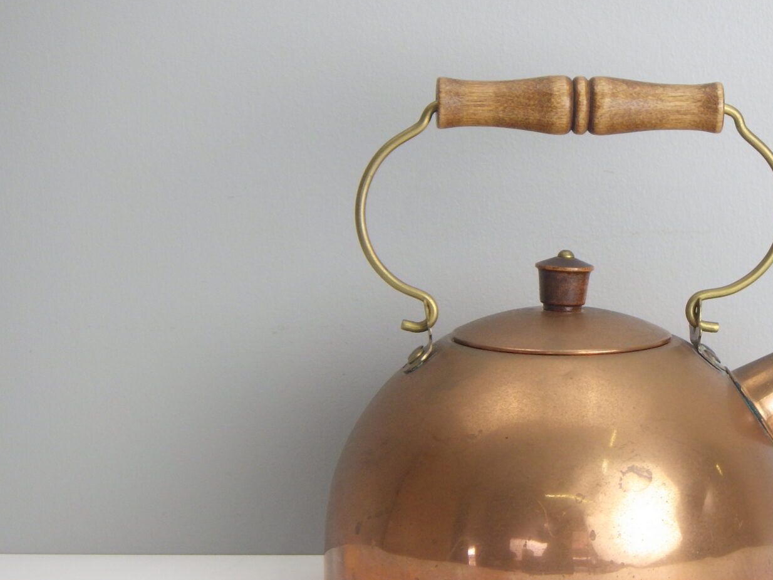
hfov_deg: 11.0
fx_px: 3996
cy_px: 283
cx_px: 561
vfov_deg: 8.3
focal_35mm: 179
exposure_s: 1/30
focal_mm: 20.6
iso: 125
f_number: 5.2
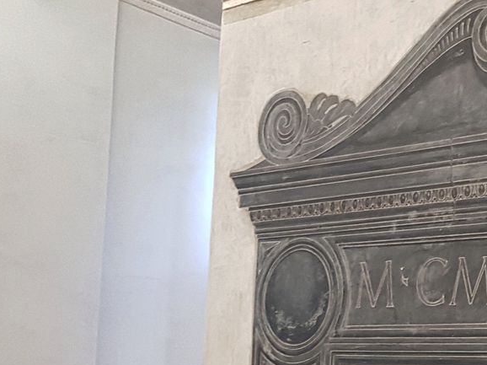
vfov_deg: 19.6
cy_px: 397
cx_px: 575
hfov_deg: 24.6
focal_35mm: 72
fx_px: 1013
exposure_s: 1/15
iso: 250
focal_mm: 4.2
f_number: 1.7
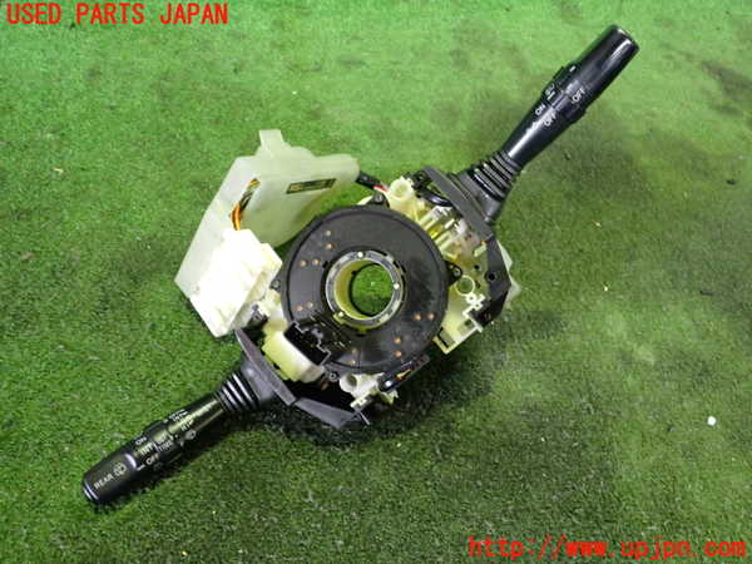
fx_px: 652
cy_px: 282
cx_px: 376
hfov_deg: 60.0
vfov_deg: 46.8
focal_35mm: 30
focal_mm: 5.4
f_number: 2.3
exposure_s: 1/30
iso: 640
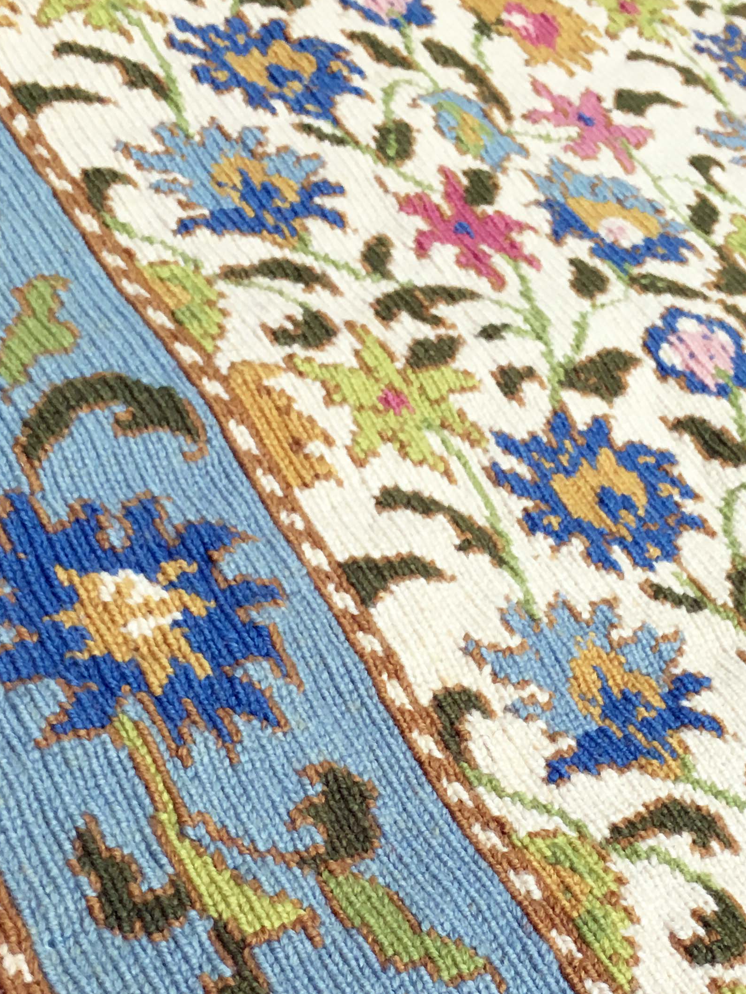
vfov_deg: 34.6
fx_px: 1581
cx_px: 439
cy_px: 663
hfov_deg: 26.5
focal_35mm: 55
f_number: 2.2
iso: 64
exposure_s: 1/33
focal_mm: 4.15
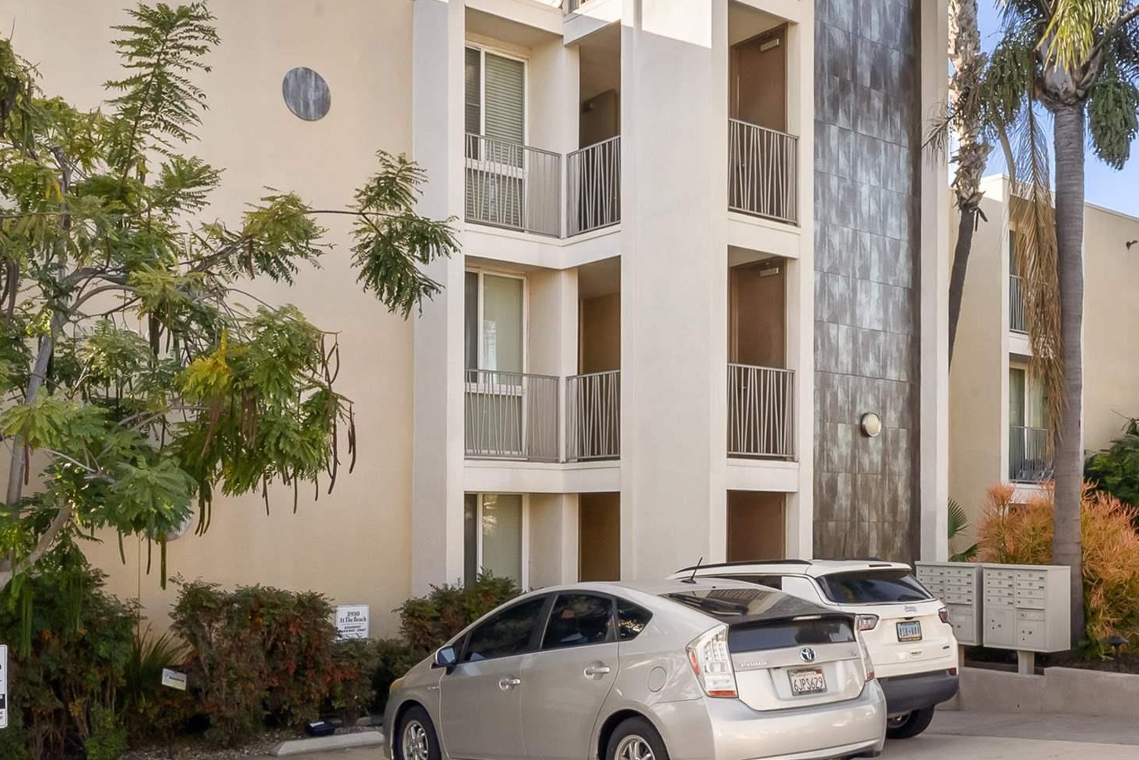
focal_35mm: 36
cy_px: 355
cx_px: 632
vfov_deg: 36.9
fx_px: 1140
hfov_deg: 53.0
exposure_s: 1/30
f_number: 22
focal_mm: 17
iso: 500
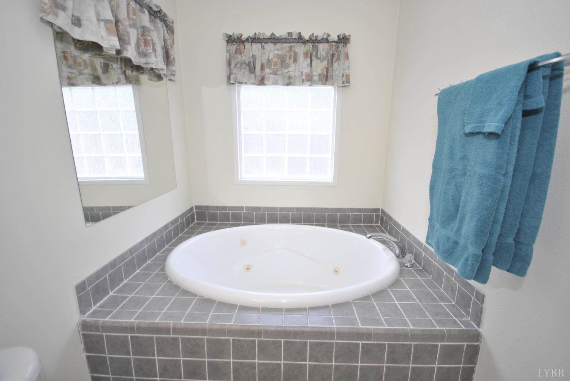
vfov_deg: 77.5
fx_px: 238
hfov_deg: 100.3
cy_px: 190
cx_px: 285
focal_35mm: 15
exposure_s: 1/50
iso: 200
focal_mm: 10
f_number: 4
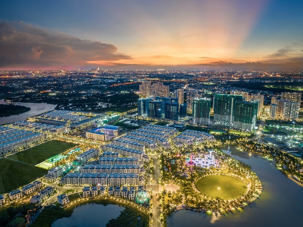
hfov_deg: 71.6
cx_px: 152
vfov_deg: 56.8
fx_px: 210
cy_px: 114
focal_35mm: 24
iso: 200
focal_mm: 12.29
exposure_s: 1/3
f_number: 2.8
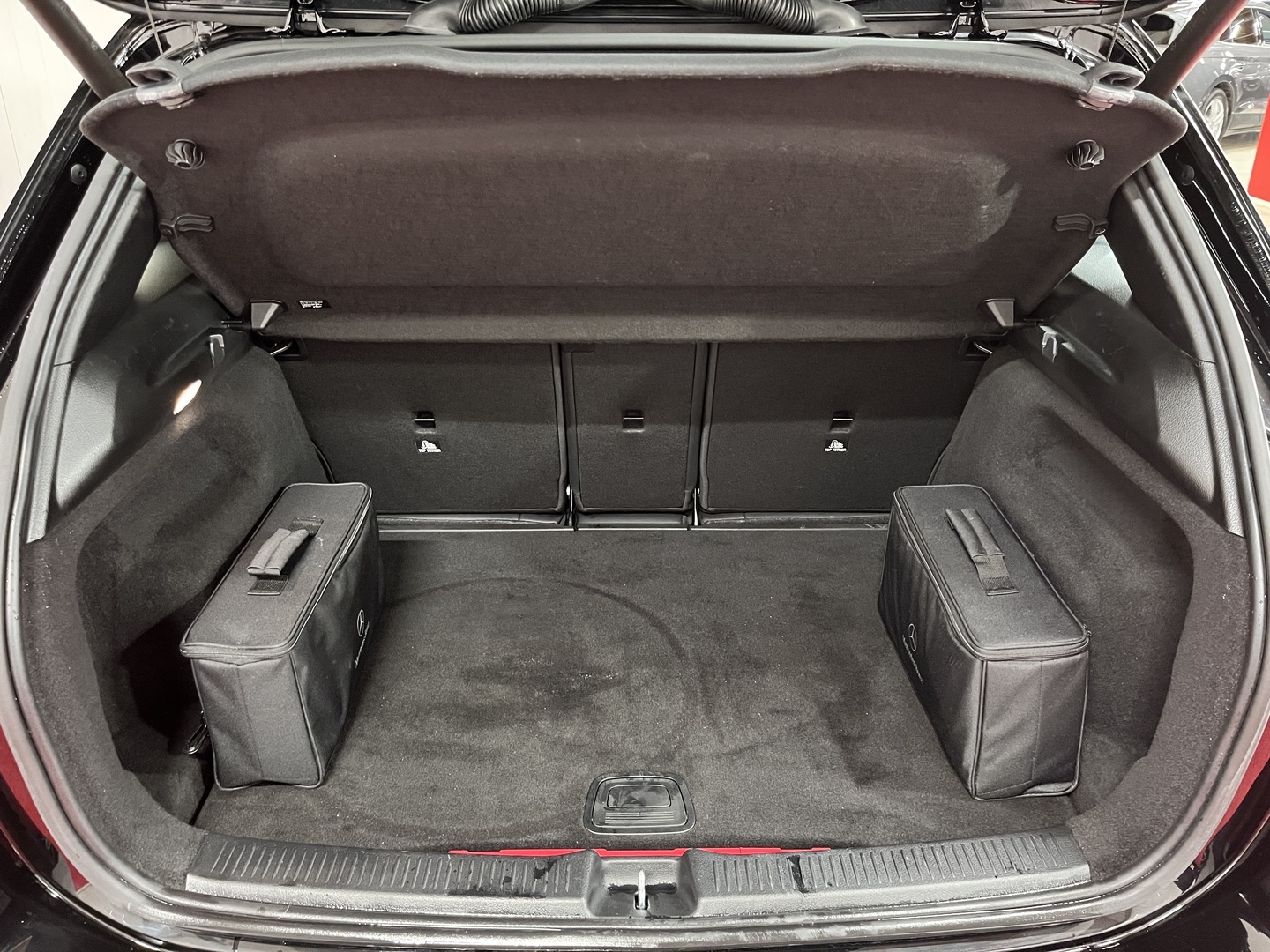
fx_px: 954
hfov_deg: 67.3
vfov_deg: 53.1
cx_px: 635
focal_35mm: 26
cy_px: 476
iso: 640
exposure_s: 1/30
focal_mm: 5.1
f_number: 1.6
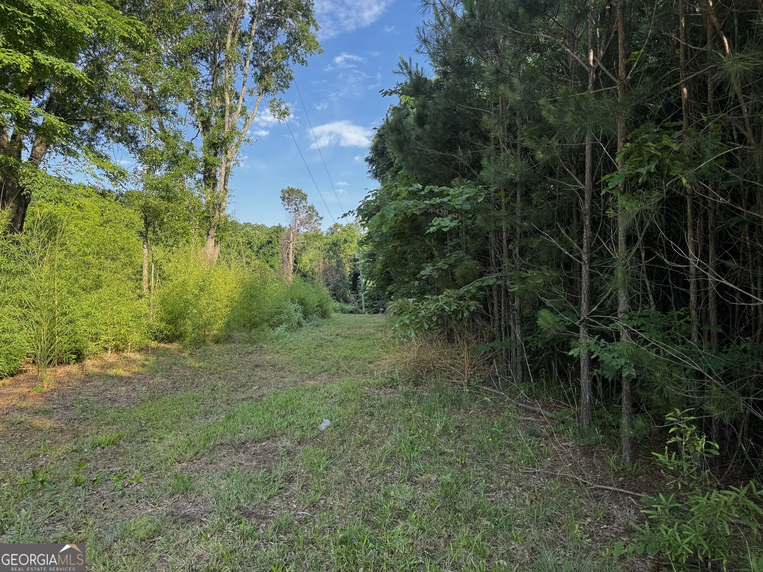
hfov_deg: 71.6
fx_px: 529
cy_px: 286
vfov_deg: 56.8
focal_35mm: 24
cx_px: 382
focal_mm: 6.76
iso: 80
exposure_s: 1/730
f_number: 1.78
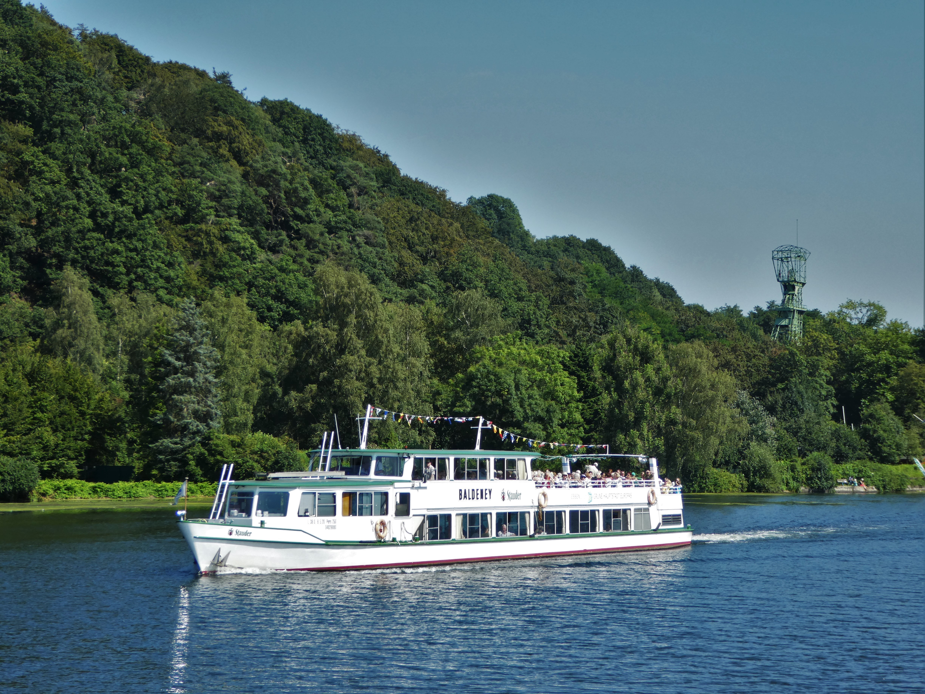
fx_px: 2405
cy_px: 347
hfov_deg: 21.8
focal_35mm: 90
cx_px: 462
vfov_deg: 16.4
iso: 80
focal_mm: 16.1
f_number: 4.9
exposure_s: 1/320
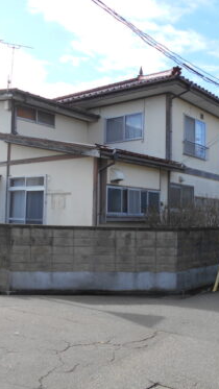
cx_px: 108
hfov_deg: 31.2
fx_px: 392
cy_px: 194
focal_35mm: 38
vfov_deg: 52.8
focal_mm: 4.6
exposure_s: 1/500
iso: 80
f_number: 3.2
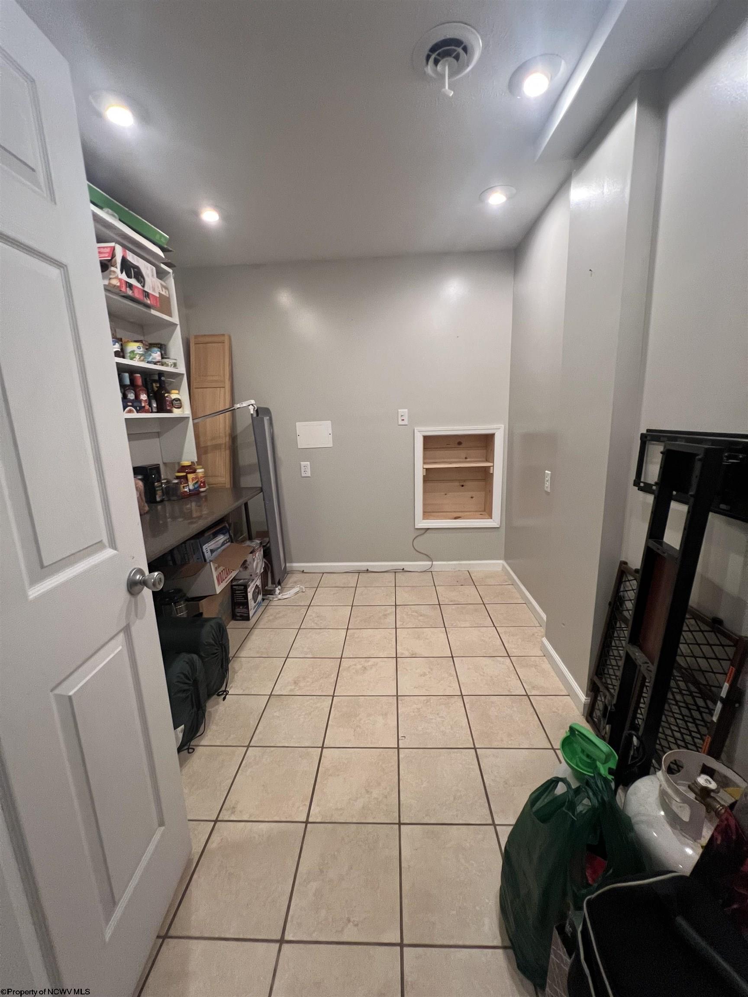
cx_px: 374
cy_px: 498
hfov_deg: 89.9
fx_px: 375
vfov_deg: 106.2
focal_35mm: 13
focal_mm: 1.57
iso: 320
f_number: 1.8
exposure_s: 1/60
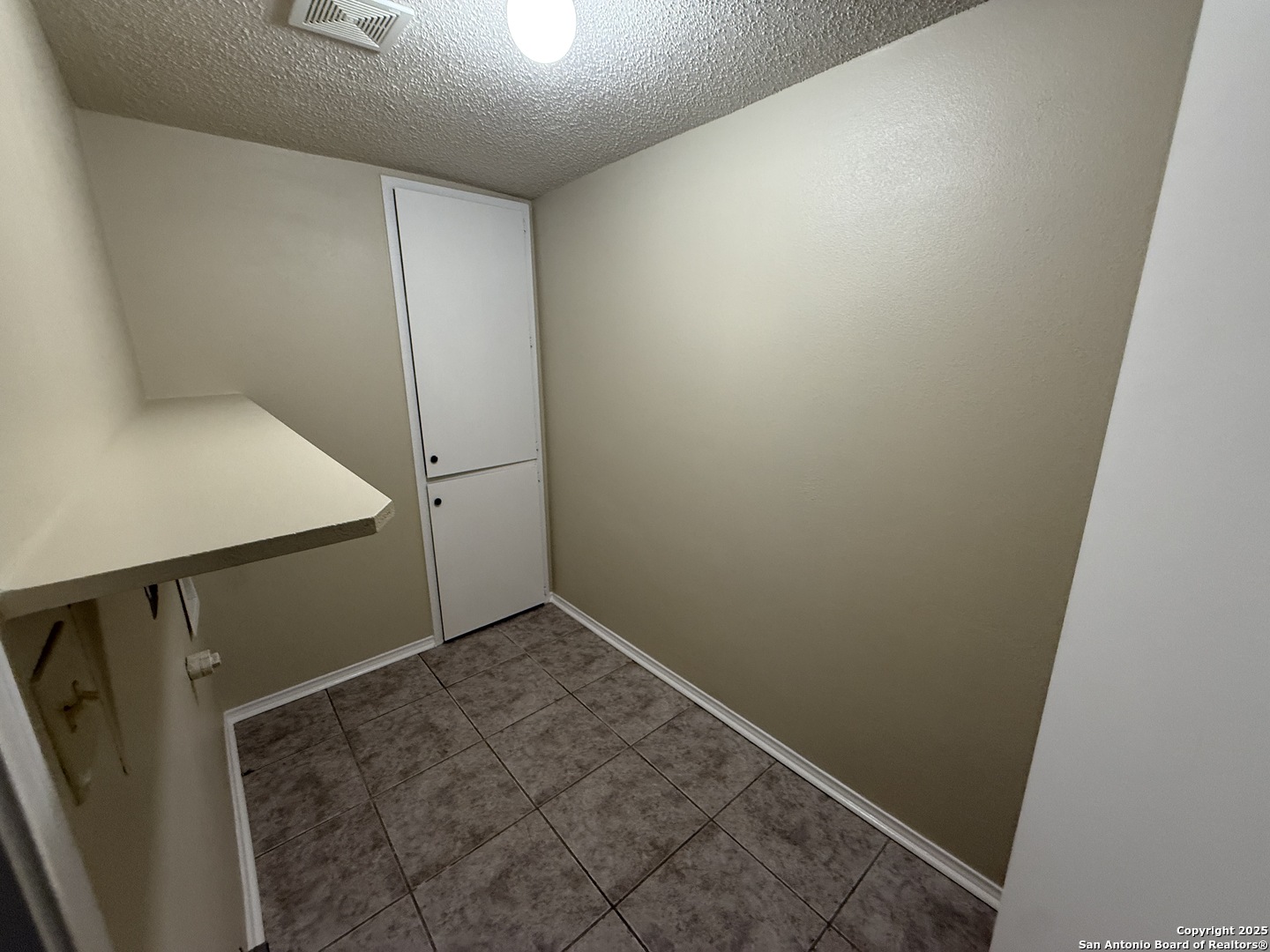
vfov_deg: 85.7
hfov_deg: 102.1
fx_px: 514
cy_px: 476
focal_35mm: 14
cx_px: 635
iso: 250
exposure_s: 1/60
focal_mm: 2.22
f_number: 2.2
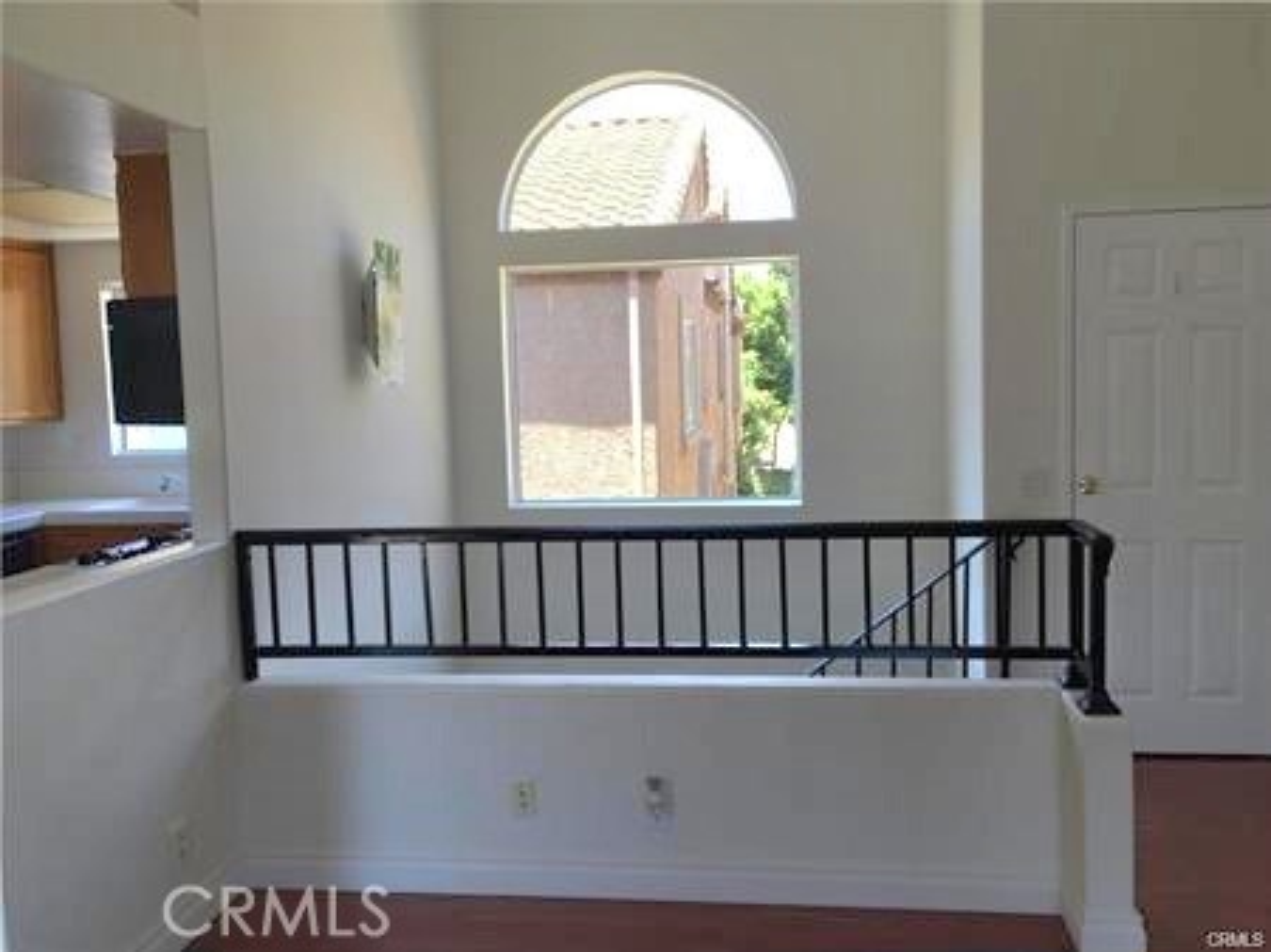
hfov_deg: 61.7
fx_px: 1064
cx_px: 636
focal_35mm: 29
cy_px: 476
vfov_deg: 48.2
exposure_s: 1/133
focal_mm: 4.15
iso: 32
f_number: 2.2
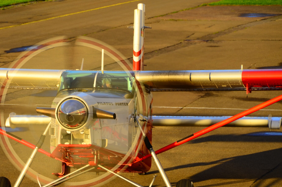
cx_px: 104
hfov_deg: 5.3
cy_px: 110
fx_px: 3023
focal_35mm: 387
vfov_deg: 3.5
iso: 100
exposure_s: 1/80
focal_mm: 185
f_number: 10
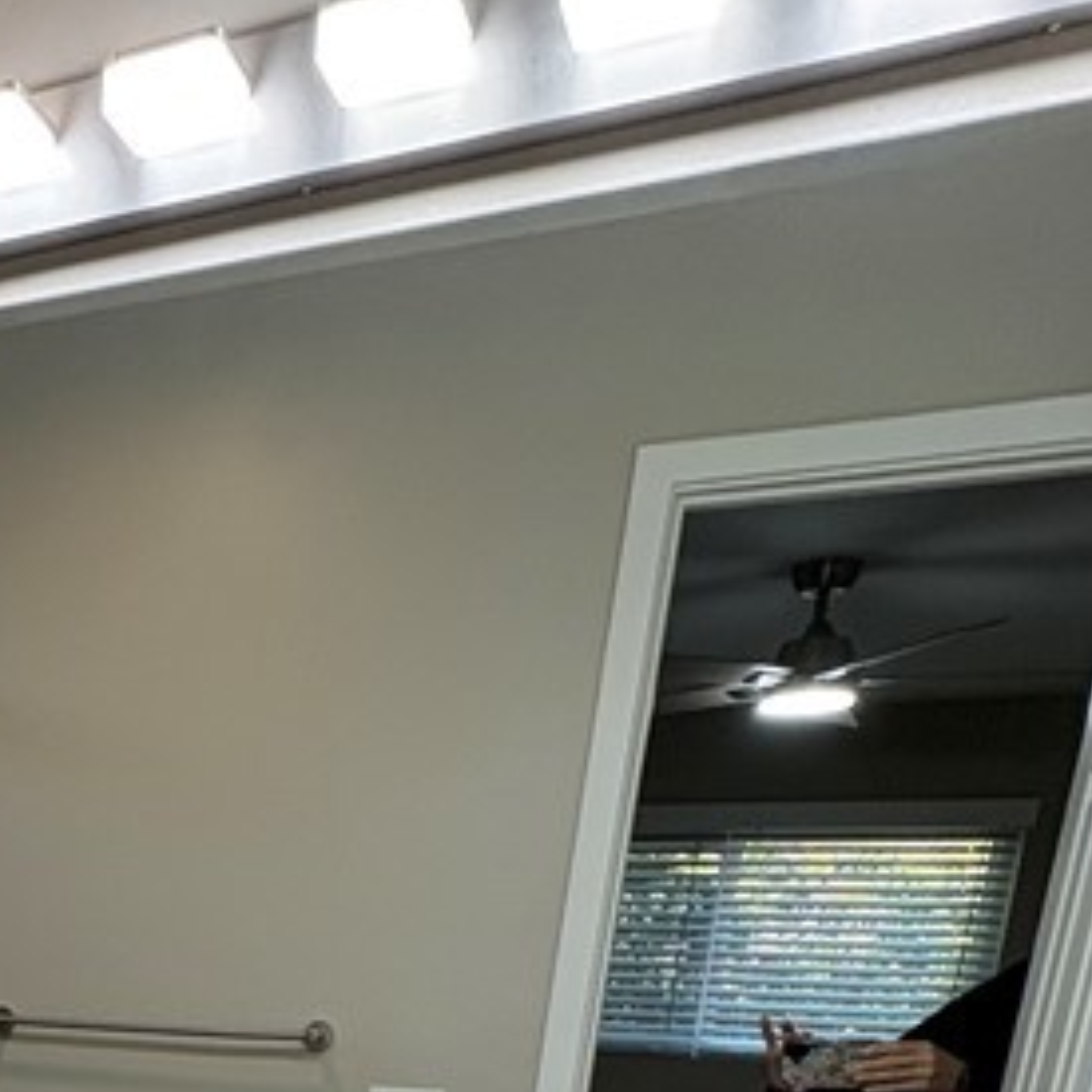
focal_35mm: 46
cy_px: 1445
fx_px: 1642
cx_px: -242
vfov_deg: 29.2
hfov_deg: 30.7
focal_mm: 2.22
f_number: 2.2
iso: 125
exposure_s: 1/120
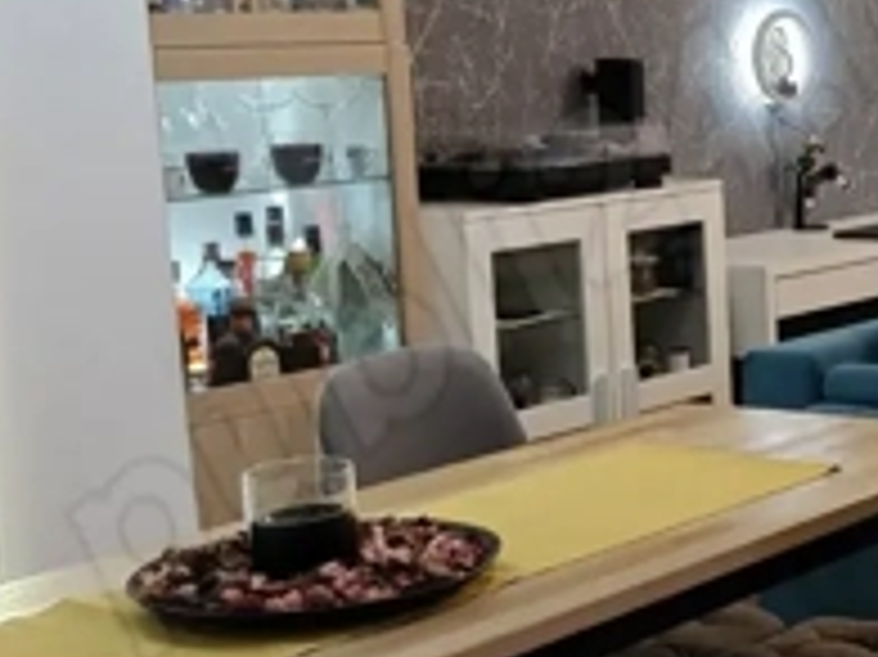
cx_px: 1072
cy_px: 324
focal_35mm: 77
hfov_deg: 23.1
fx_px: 1952
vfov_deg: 19.1
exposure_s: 1/100
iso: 640
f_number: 2
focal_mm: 2.3
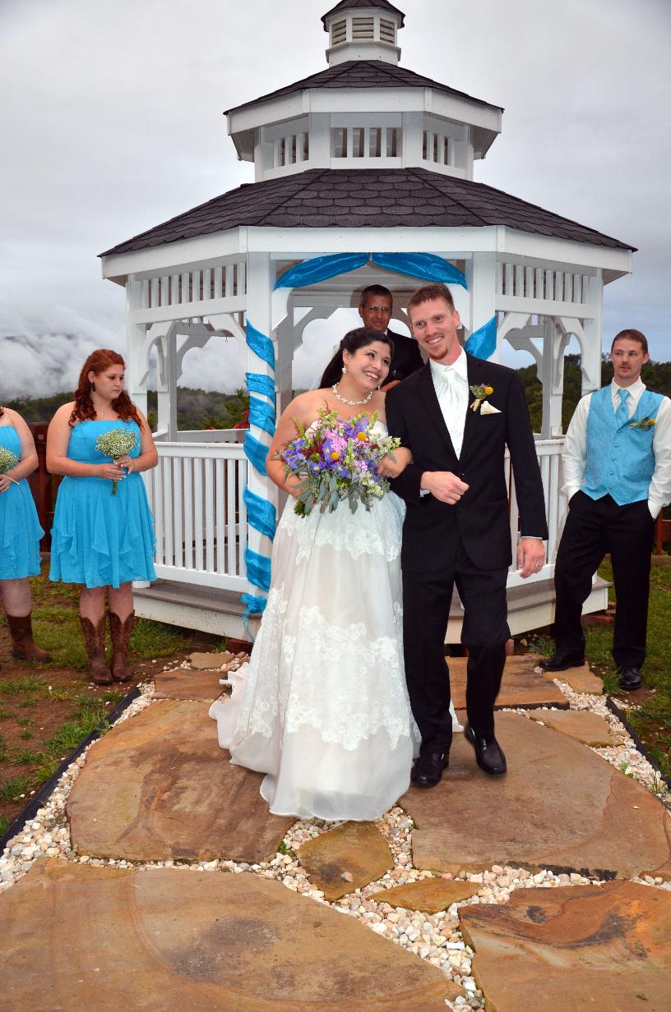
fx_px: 1011
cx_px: 336
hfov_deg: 36.7
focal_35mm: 36
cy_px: 506
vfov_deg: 53.2
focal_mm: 24
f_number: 4
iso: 800
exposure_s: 1/60
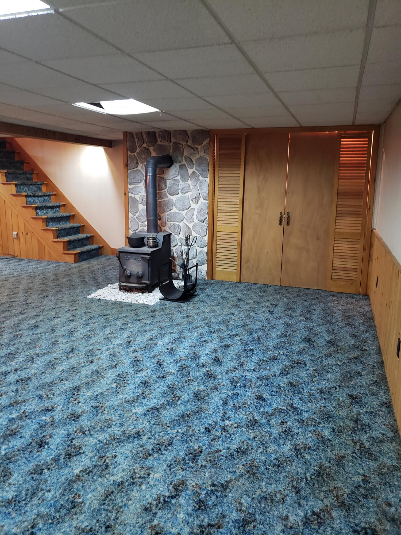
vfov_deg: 67.3
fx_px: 402
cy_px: 268
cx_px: 200
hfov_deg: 53.1
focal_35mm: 26
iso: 250
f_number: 1.5
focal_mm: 4.3
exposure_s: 1/15
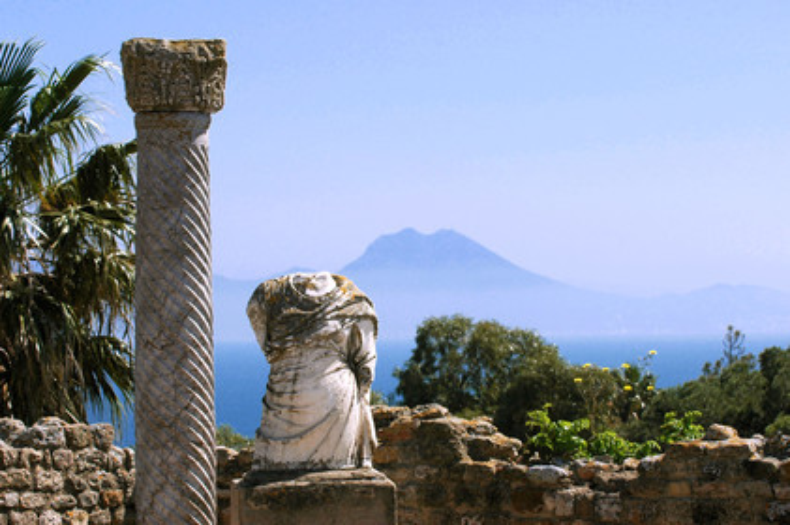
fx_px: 3125
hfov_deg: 14.4
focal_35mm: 142
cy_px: 262
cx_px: 395
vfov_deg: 9.6
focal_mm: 95
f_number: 9
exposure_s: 1/400
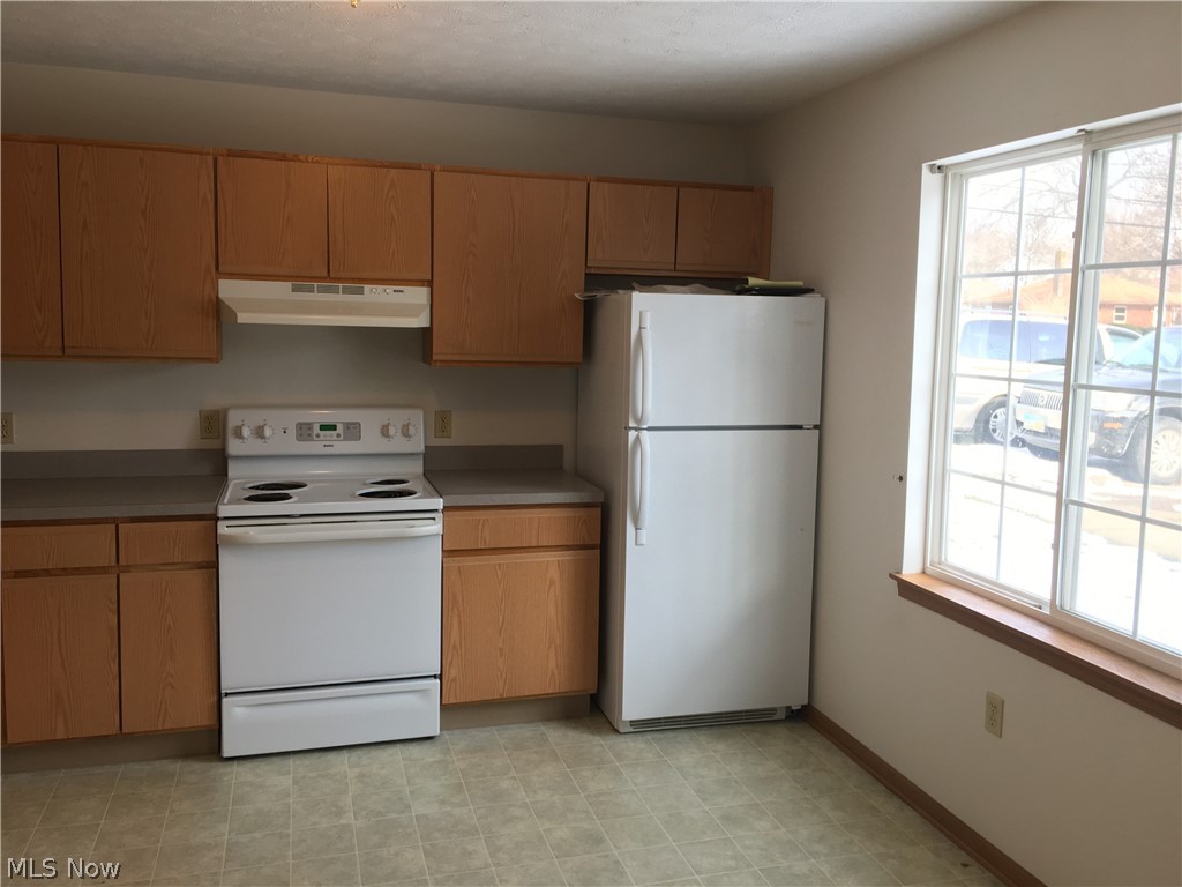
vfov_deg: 48.2
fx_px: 990
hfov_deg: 61.7
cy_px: 444
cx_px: 591
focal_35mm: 29
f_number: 2.2
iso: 25
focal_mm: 4.15
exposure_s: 1/60
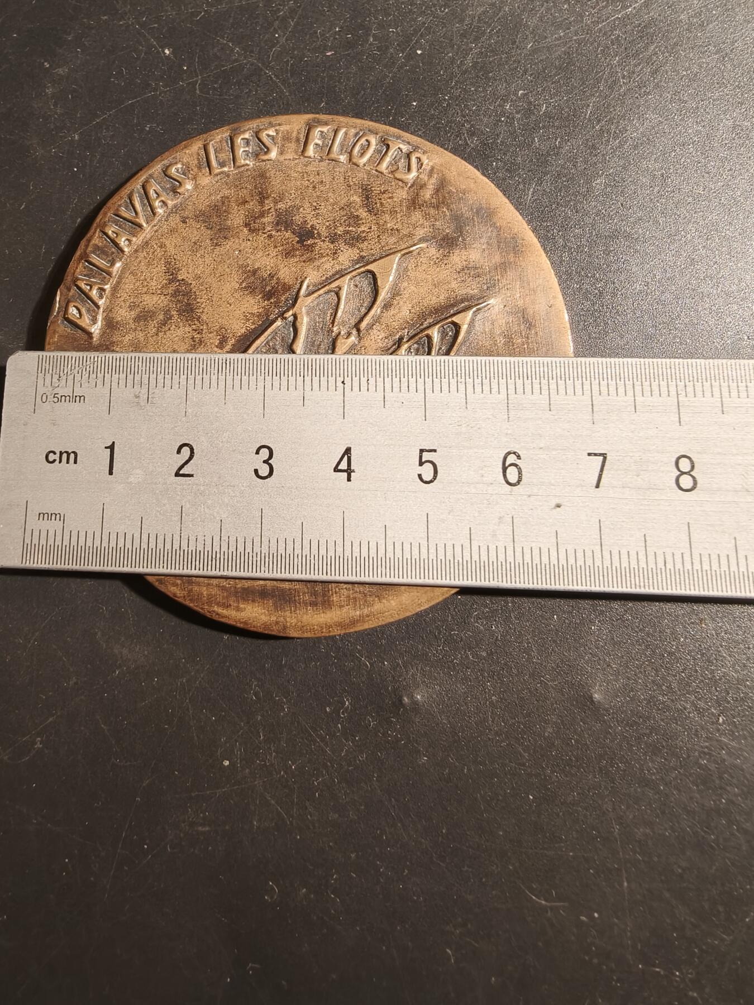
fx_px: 668
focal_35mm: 23
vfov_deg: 73.9
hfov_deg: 58.9
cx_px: 377
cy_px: 502
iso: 250
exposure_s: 1/100
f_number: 2
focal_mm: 2.32
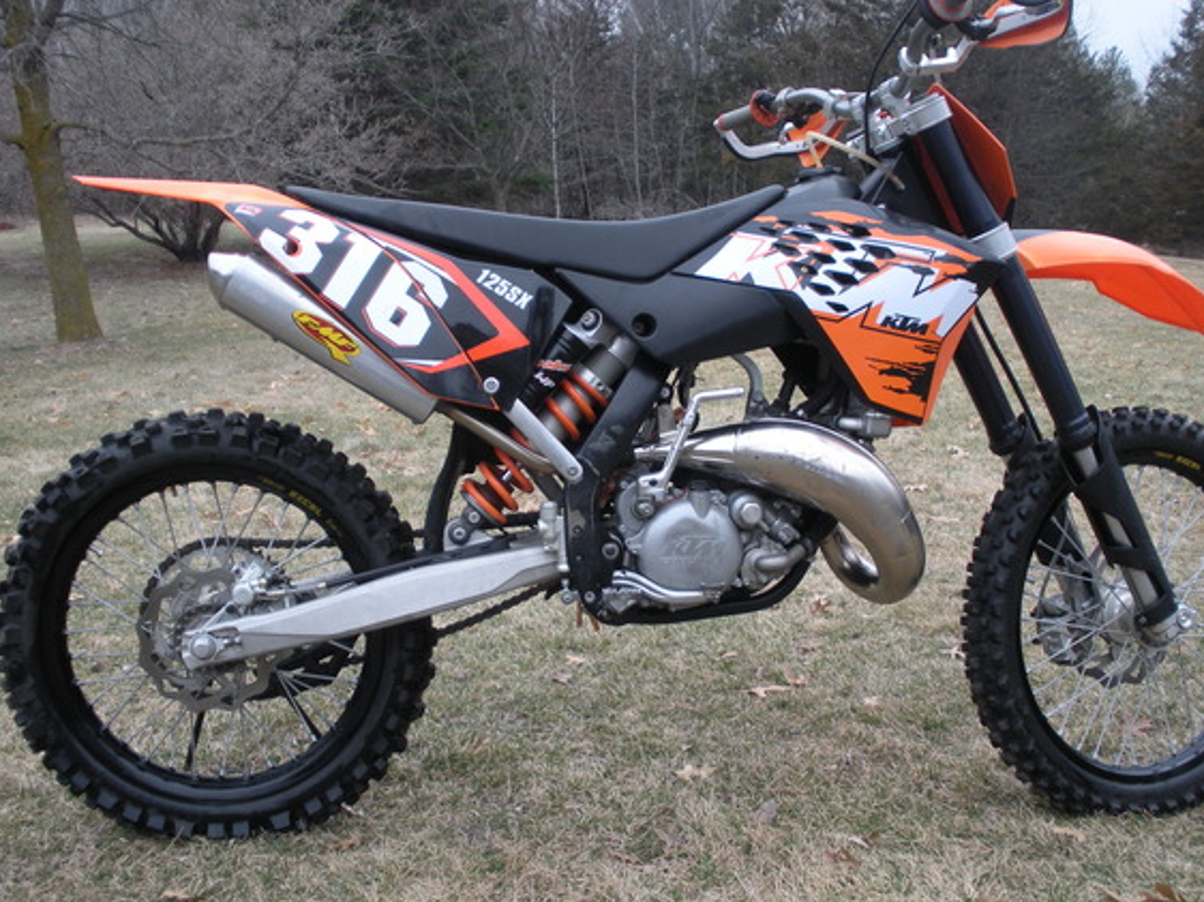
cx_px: 636
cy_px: 444
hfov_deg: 45.8
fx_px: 1425
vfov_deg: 35.1
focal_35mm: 41
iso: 79
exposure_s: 1/56
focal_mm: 6.3
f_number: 3.5
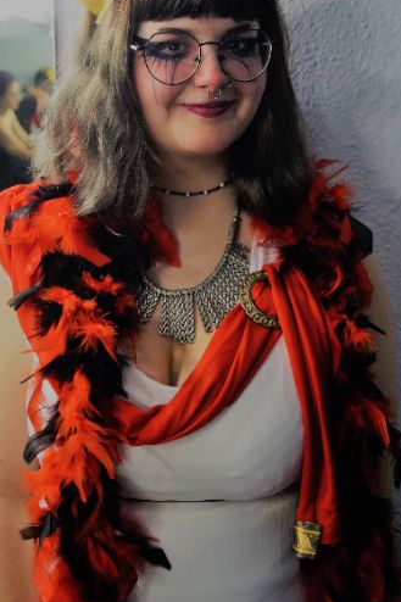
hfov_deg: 26.5
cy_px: 260
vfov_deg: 38.8
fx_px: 853
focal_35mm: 51
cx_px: 185
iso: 1250
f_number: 4.5
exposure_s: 1/160
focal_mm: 28
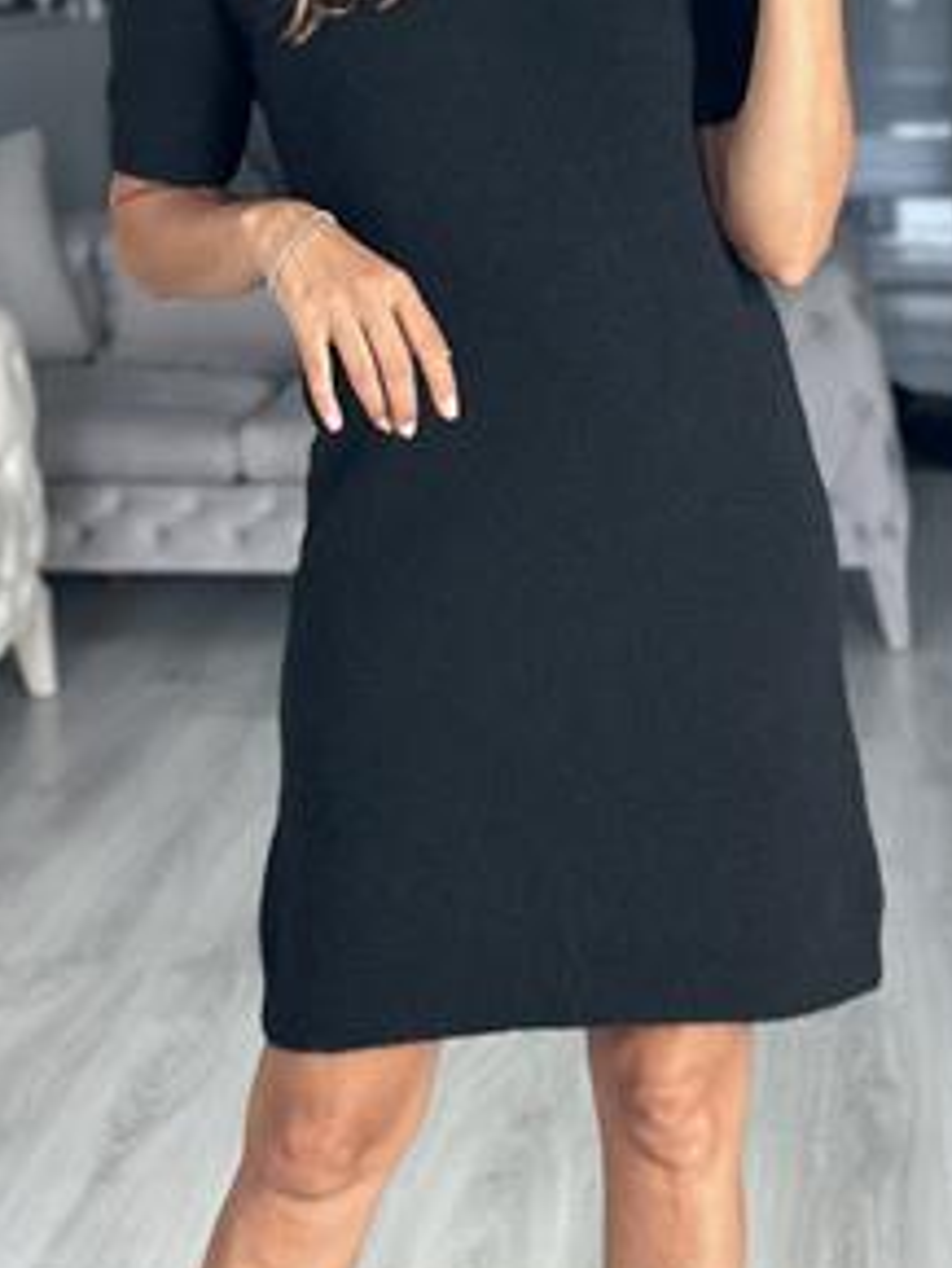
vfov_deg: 23.0
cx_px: 513
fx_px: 3078
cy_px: 263
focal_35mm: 84
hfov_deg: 17.6
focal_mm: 6.86
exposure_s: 1/155
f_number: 1.78
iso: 100
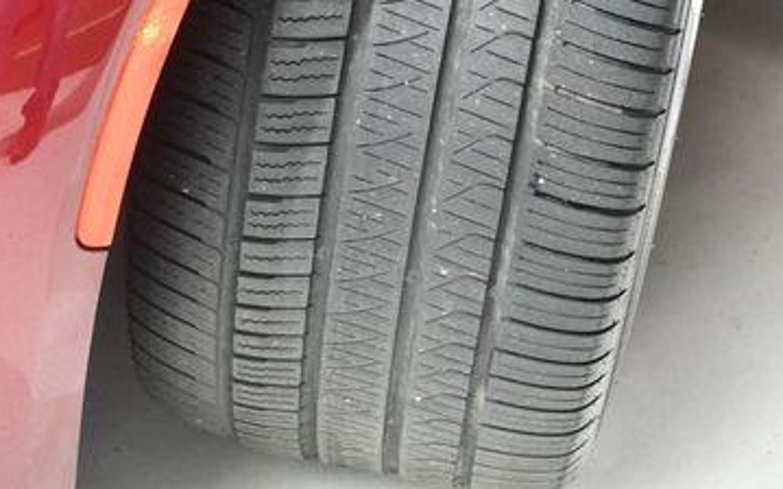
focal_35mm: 109
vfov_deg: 11.9
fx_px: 2325
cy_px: 81
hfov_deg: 19.1
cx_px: 460
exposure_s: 1/160
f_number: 4.5
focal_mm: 40
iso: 100
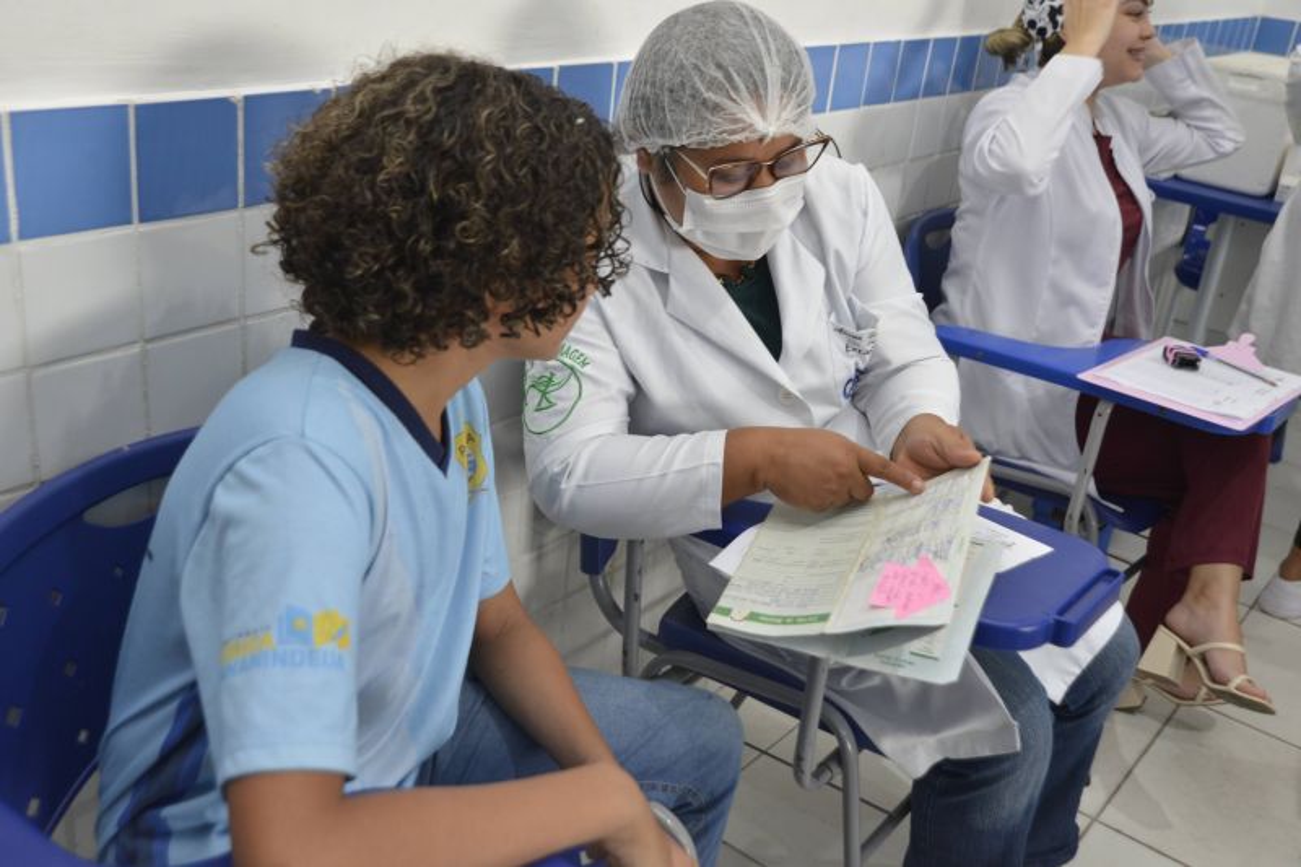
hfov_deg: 54.4
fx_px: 1265
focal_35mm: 35
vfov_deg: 37.8
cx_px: 650
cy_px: 434
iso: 1250
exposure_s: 1/80
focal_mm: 35
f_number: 5
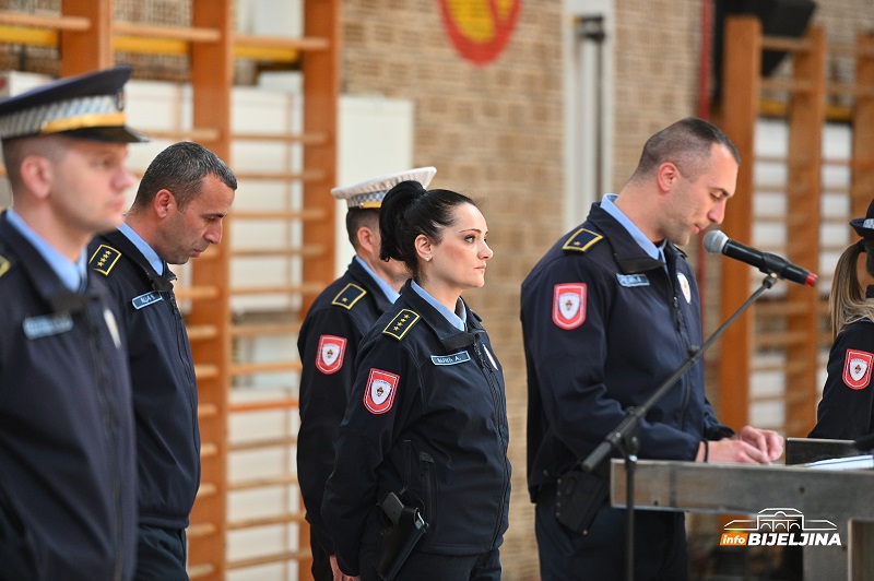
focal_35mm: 200
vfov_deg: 6.9
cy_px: 290
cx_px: 437
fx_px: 4851
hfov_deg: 10.3
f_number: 2.8
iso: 1600
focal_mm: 200
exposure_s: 1/400
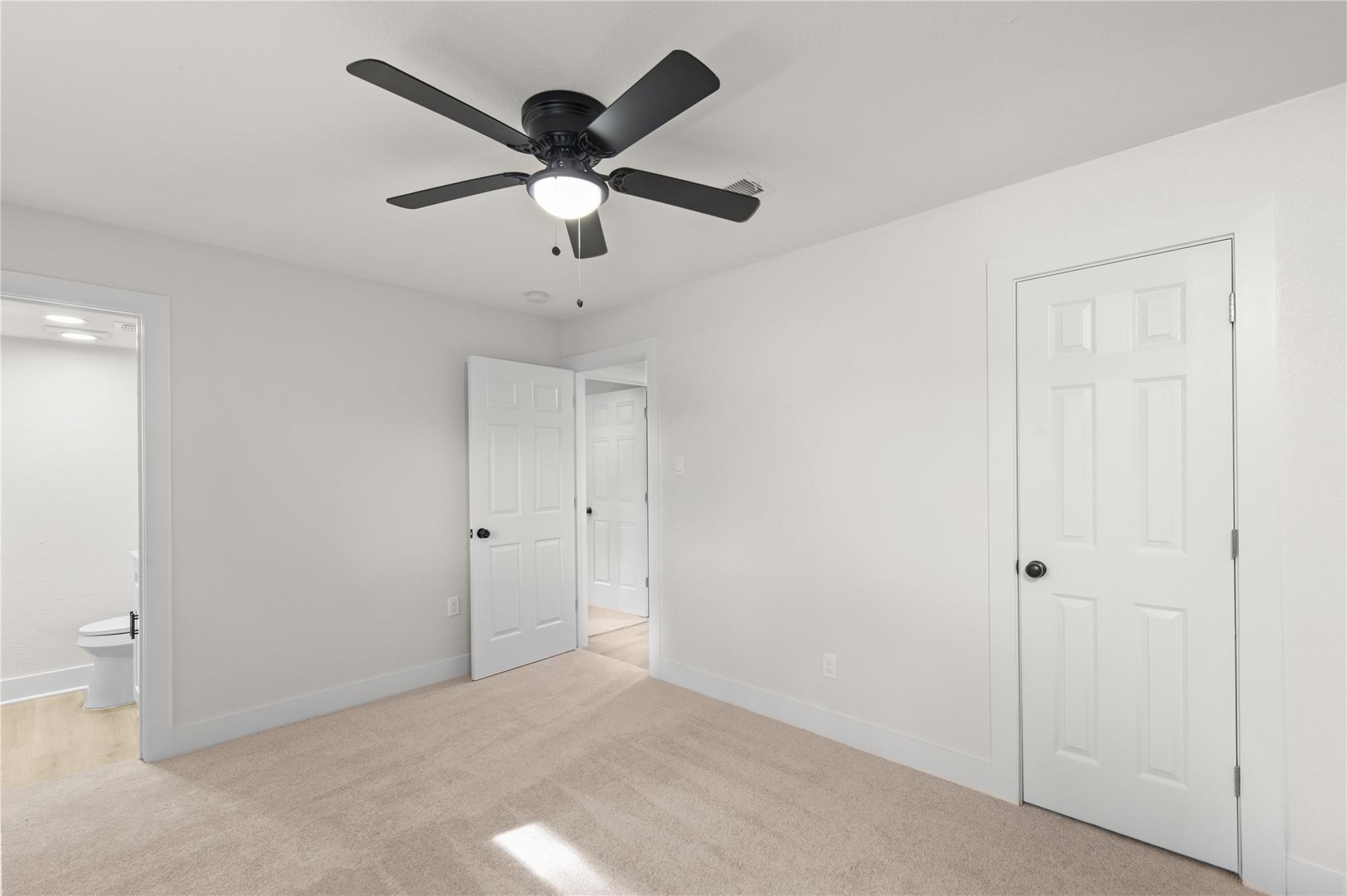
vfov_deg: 73.7
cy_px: 448
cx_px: 674
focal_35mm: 16
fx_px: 598
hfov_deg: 96.8
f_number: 8
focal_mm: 16
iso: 400
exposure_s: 1/5
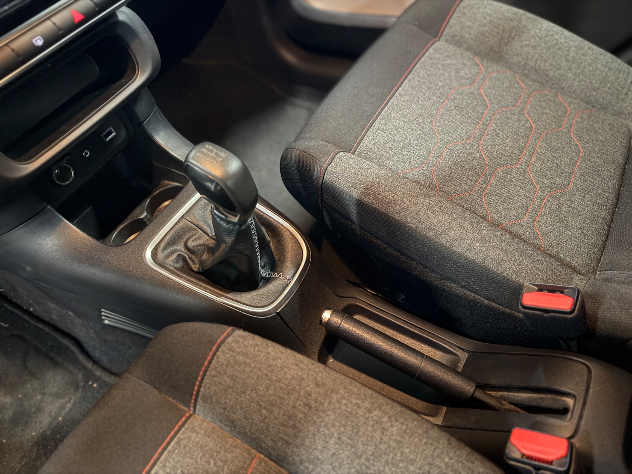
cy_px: 237
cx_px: 316
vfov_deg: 56.8
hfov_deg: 71.6
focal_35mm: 24
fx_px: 438
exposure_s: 1/9
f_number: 1.78
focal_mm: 6.76
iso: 1250
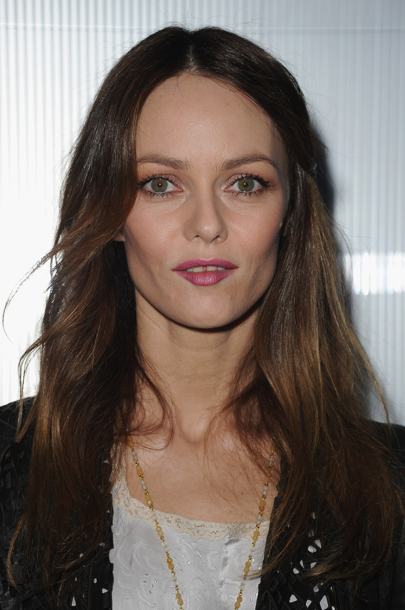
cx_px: 202
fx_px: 1893
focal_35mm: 112
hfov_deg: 12.2
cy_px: 305
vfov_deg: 18.3
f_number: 7.1
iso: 800
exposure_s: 1/160
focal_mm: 112
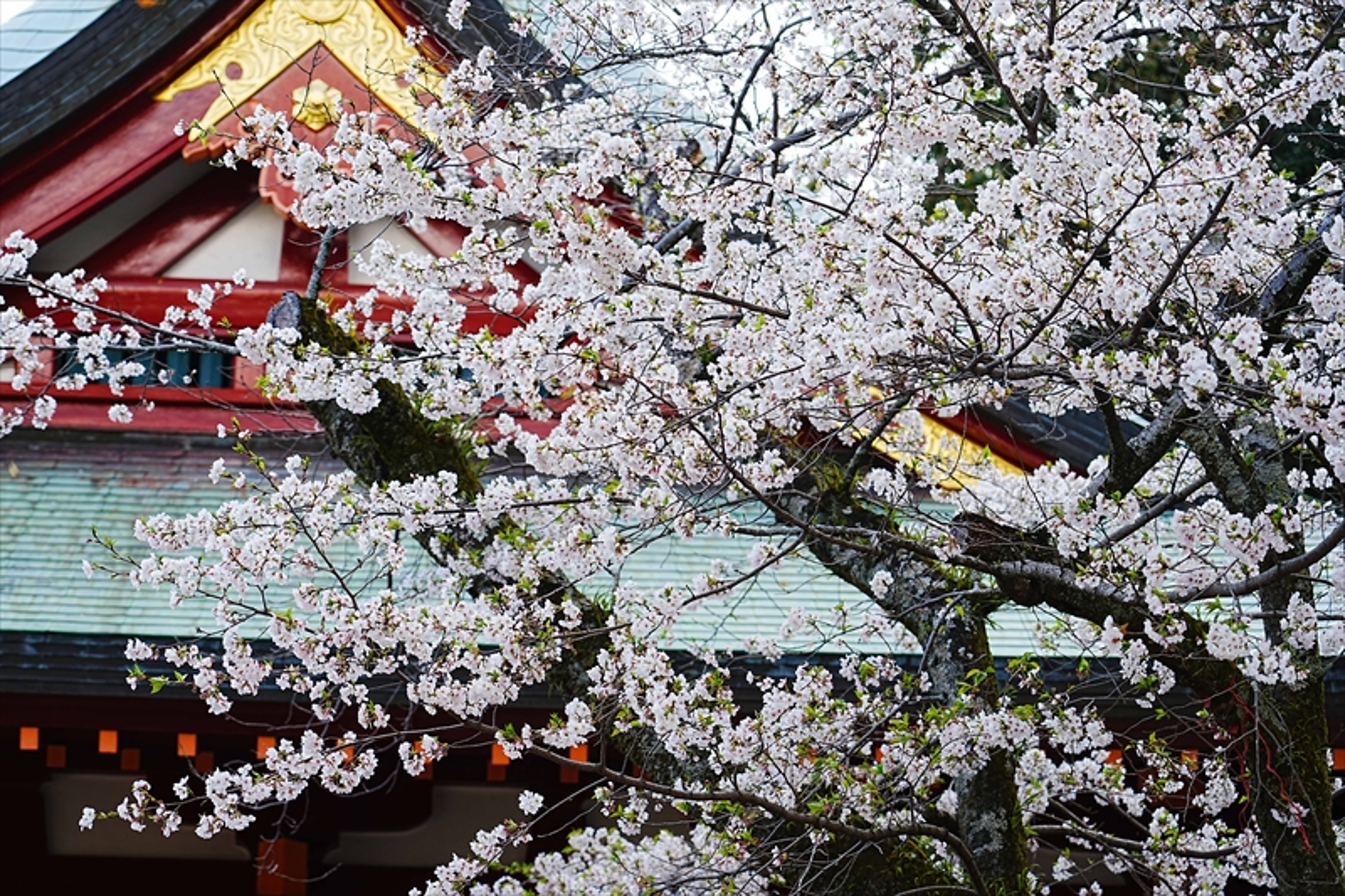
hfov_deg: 19.5
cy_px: 448
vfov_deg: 13.0
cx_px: 672
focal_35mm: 105
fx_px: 3922
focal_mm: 105
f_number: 4.5
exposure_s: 1/160
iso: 100
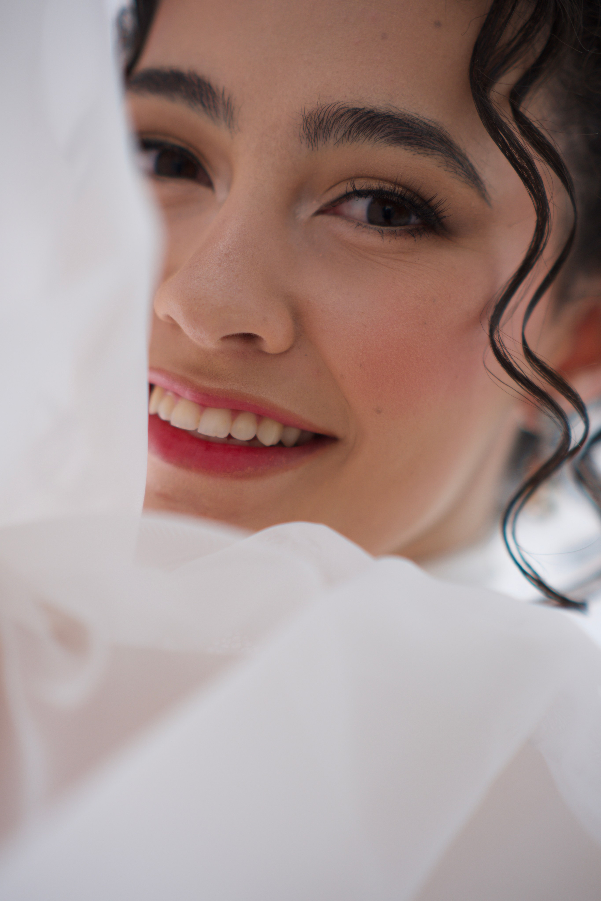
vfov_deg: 24.2
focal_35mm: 84
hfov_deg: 16.3
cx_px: 300
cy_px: 450
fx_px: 2103
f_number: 1.4
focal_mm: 56
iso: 125
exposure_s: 1/200
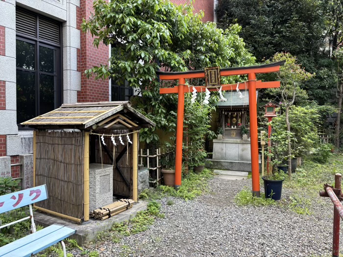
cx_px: 172
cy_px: 128
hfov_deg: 67.3
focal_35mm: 26
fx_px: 258
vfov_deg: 53.1
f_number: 1.6
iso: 64
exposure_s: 1/121
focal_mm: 5.96
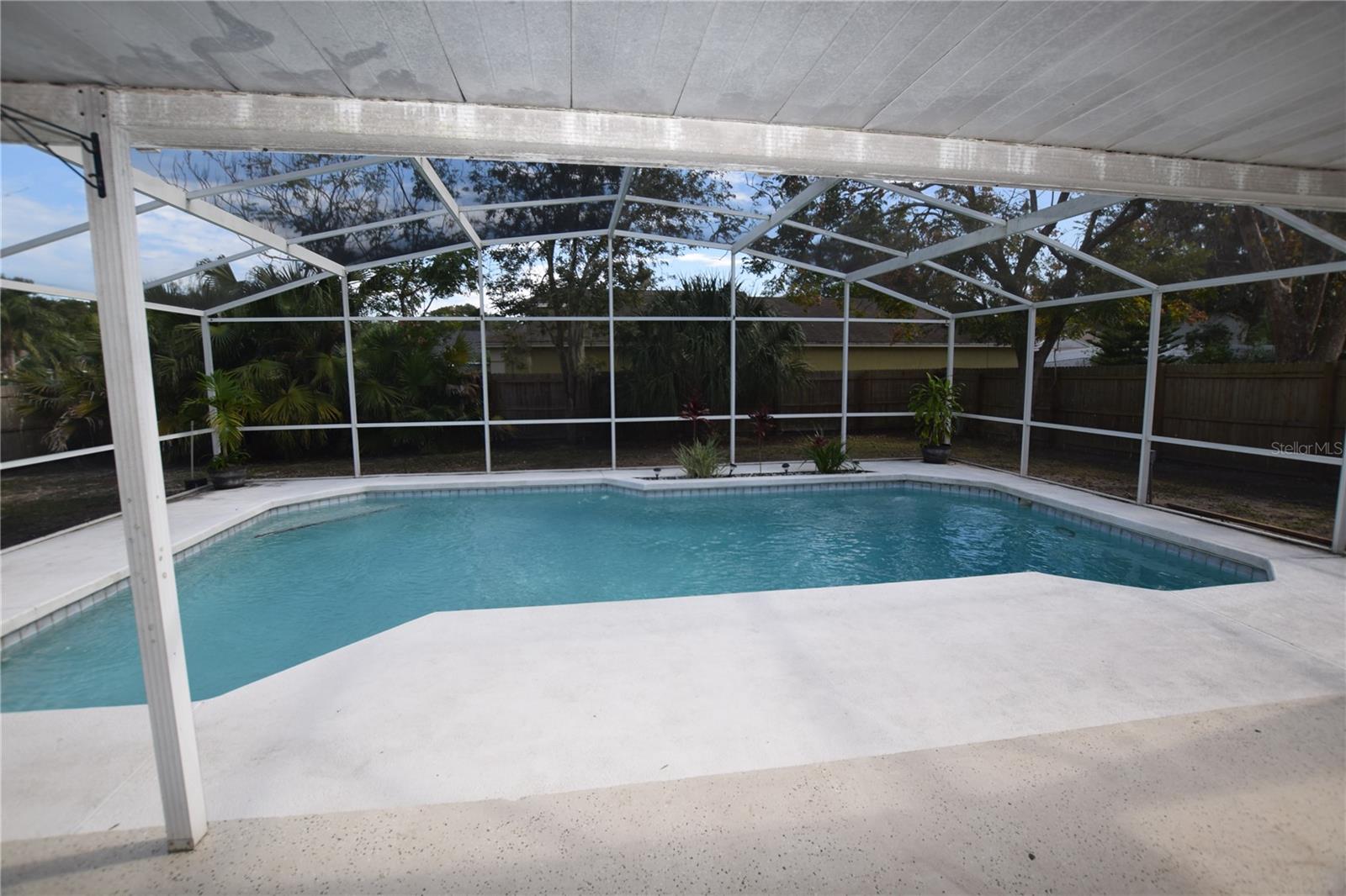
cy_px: 448
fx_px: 561
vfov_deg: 77.3
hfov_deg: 100.4
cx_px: 673
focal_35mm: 15
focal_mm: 10
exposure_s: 1/160
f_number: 6.3
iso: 100
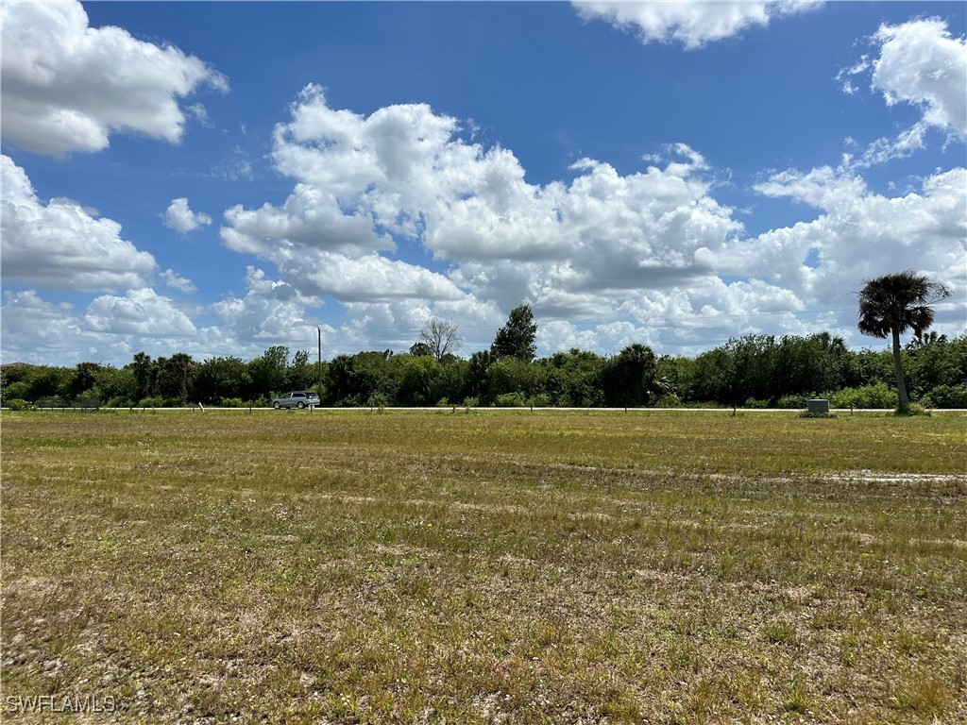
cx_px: 484
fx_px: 670
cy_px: 362
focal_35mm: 24
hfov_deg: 71.6
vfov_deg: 56.8
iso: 80
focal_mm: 6.86
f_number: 1.78
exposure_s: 1/10753
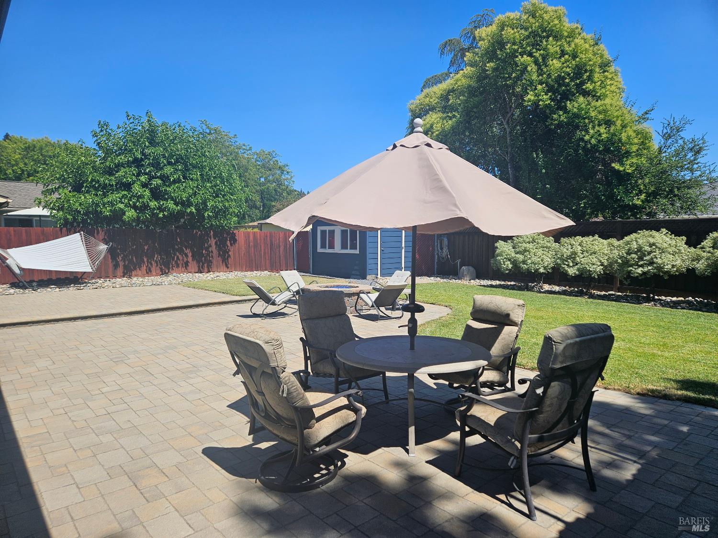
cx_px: 359
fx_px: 477
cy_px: 269
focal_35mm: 23
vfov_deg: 58.9
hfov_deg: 73.9
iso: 25
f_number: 1.8
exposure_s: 1/1946
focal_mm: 5.4
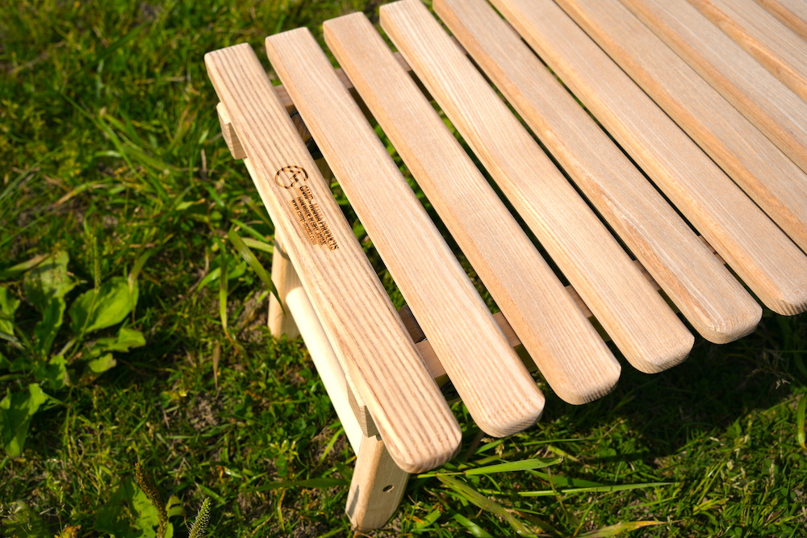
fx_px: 859
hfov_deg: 50.3
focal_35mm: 38
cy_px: 269
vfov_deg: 34.8
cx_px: 404
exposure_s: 1/1000
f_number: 8
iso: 160
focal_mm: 38.3
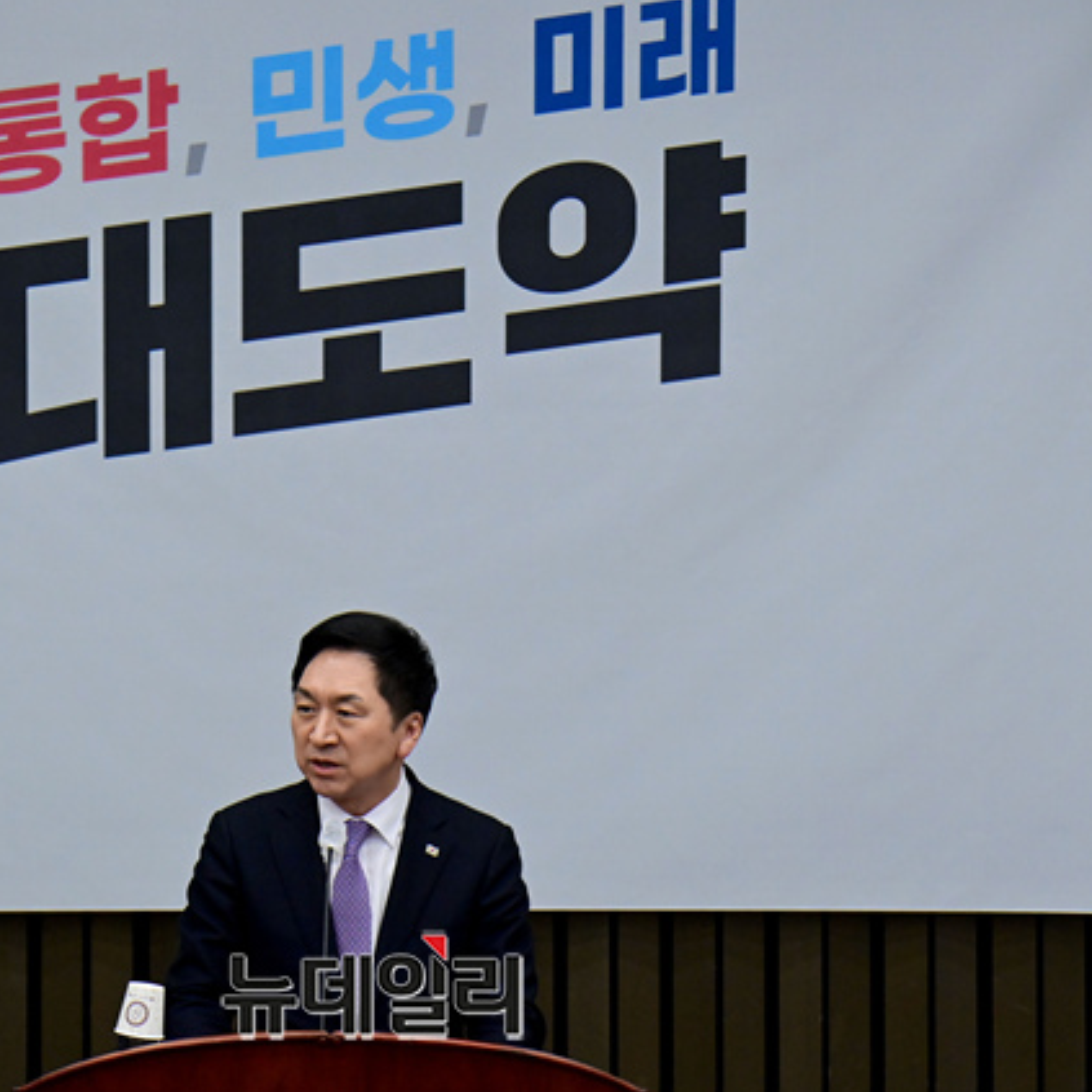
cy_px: 543
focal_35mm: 257
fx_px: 9172
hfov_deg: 6.8
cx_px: 367
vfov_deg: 6.8
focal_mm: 200
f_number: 8
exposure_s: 1/320
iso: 5000
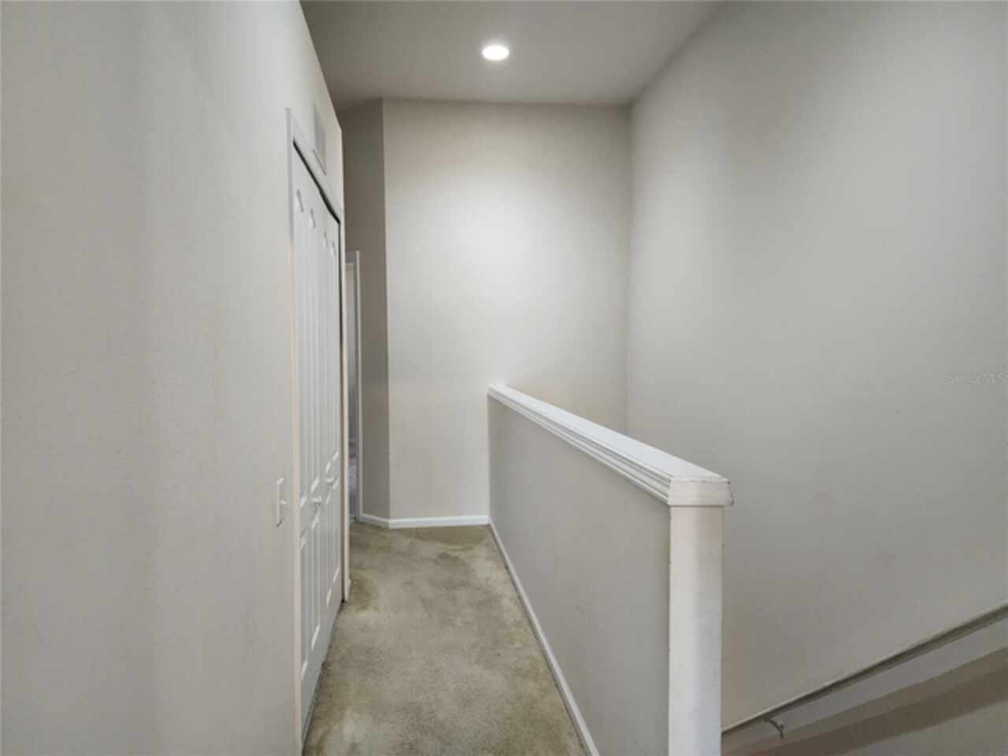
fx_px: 670
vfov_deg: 58.9
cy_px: 378
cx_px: 504
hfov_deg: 73.9
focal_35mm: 23
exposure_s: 1/120
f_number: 1.8
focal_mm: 6.4
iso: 1000
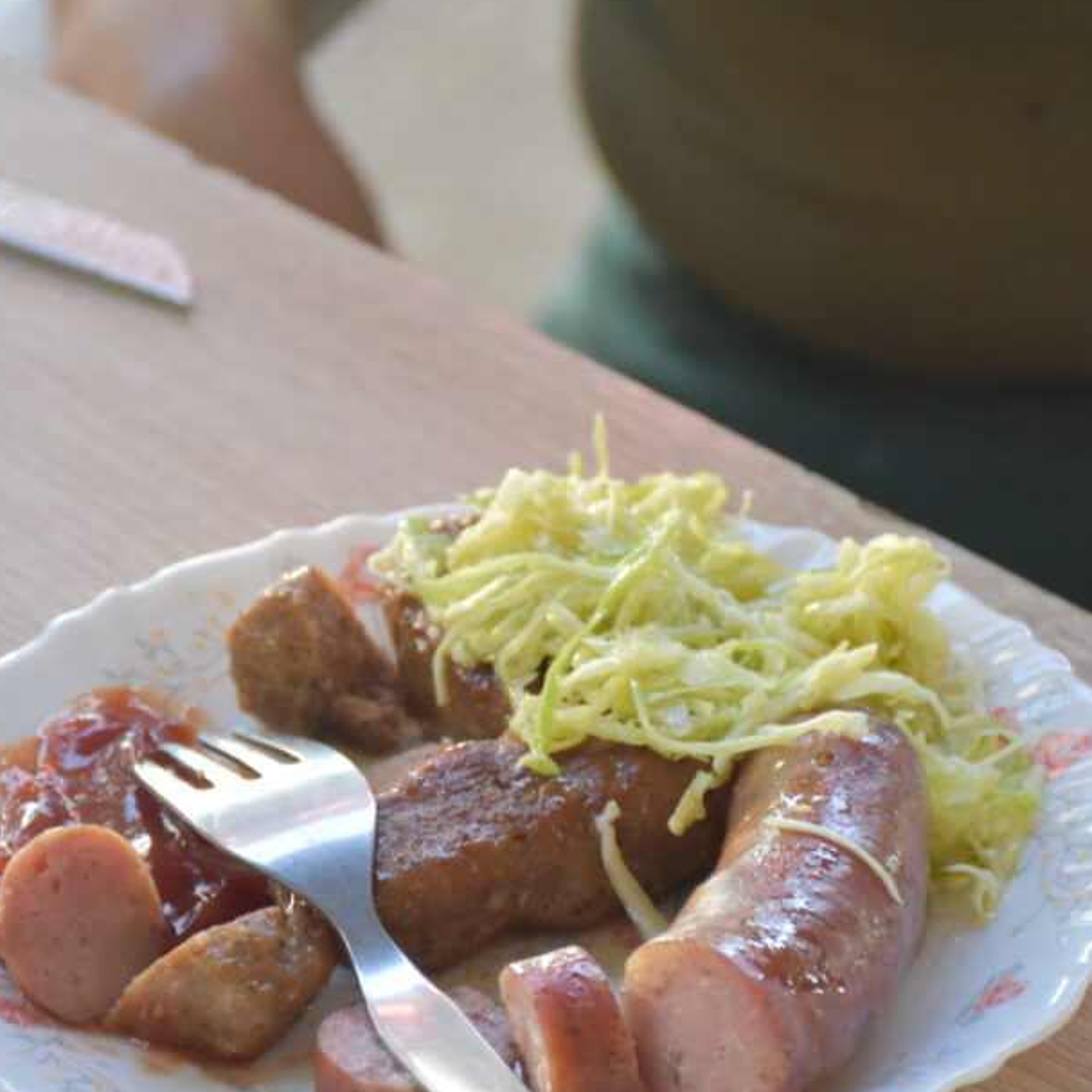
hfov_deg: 7.8
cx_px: 534
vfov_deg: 7.8
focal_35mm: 225
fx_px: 8026
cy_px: 743
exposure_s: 1/125
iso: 1250
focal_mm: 85
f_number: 5.3
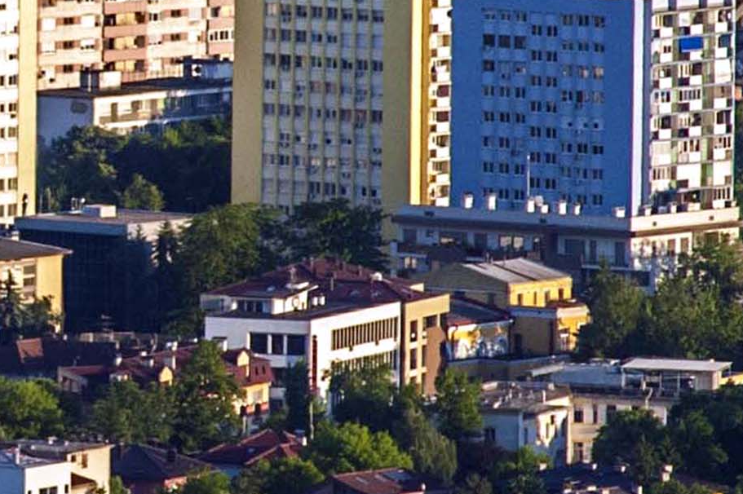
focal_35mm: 1401
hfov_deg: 1.5
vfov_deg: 1.0
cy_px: -139
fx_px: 28893
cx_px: 377
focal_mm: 300
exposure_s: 1/2000
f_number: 5
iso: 800
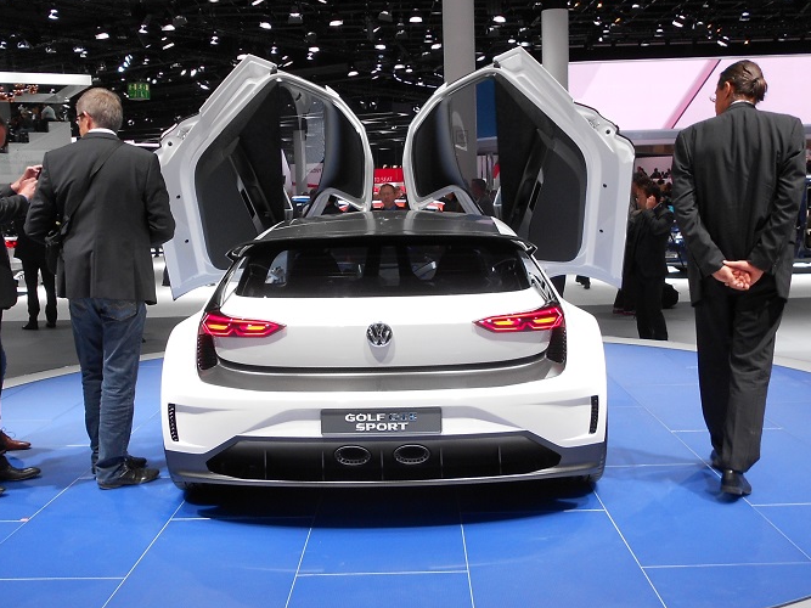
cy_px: 326
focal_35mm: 39
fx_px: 914
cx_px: 407
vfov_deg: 36.8
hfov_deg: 47.9
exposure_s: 1/100
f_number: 3.2
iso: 80
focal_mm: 4.6
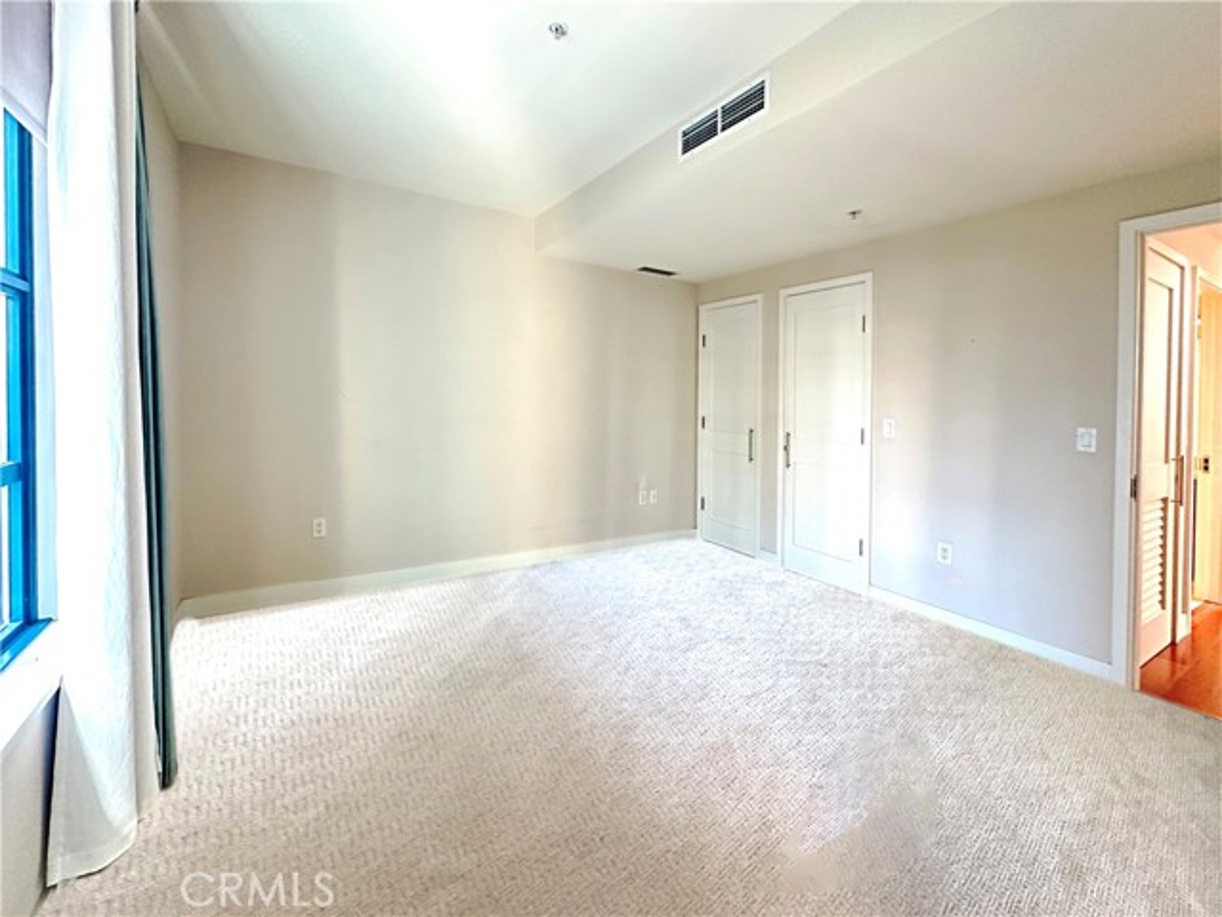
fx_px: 494
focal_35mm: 14
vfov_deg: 85.7
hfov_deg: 102.1
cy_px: 458
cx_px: 611
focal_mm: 2.22
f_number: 2.2
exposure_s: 1/60
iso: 640
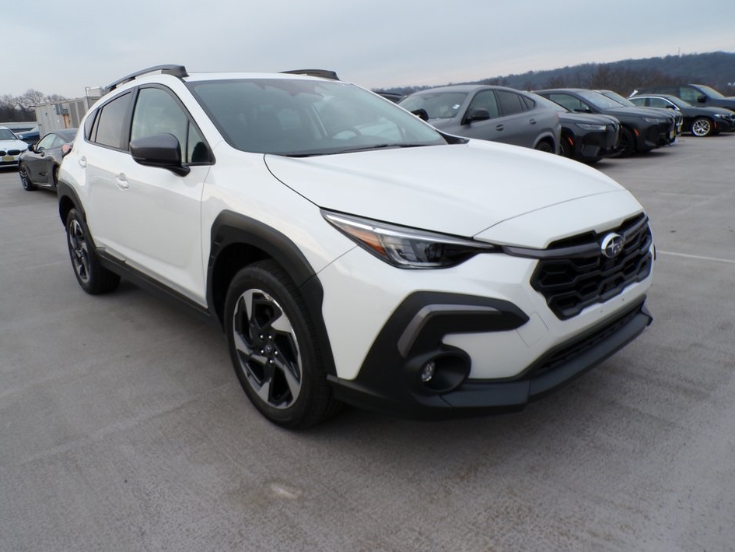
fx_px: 552
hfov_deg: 67.2
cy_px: 276
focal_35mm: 26
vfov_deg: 53.1
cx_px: 345
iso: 100
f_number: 4.4
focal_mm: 4.3
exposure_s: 1/340
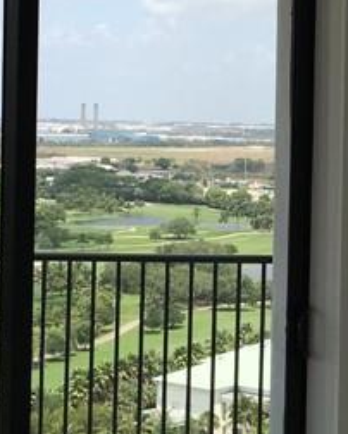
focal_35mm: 115
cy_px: 158
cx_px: 270
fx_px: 1479
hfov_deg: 13.4
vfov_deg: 16.7
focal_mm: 4.15
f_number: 2.2
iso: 25
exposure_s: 1/615
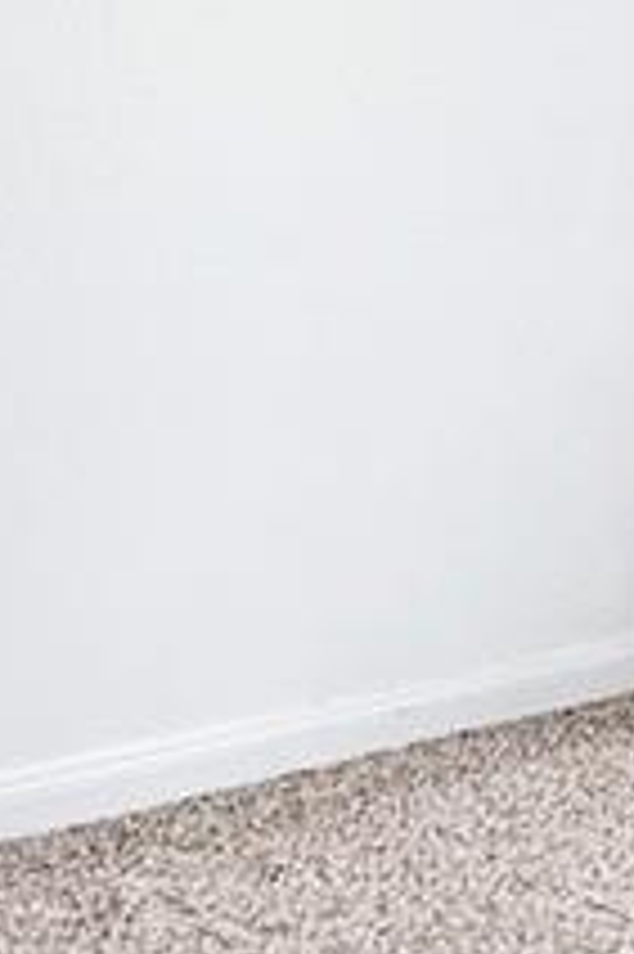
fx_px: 2593
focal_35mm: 98
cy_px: 68
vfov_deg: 20.4
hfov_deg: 12.7
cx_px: 1129
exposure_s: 1/99
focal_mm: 1.57
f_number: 1.8
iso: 64
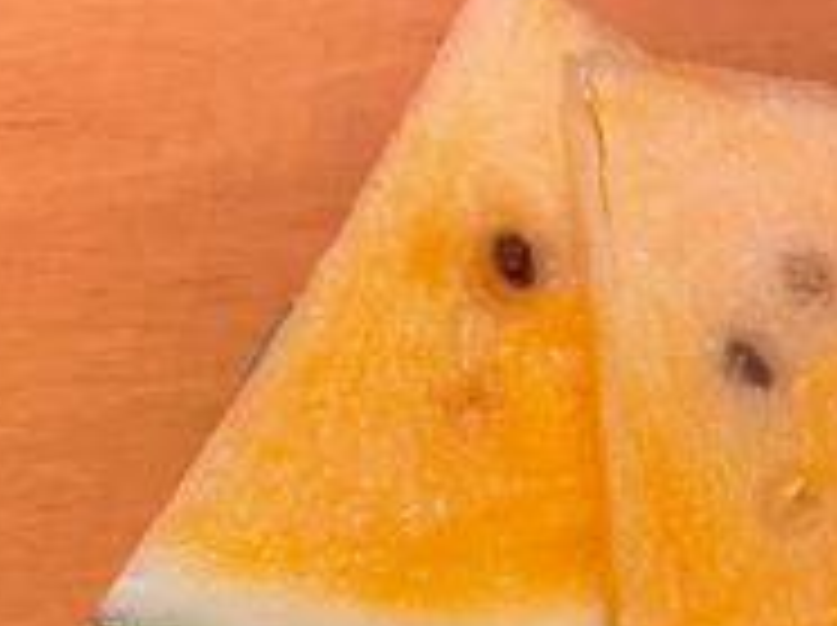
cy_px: 527
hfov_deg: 32.6
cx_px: 756
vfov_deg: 25.5
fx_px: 1352
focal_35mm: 56
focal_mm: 4.2
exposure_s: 1/60
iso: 160
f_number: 1.6
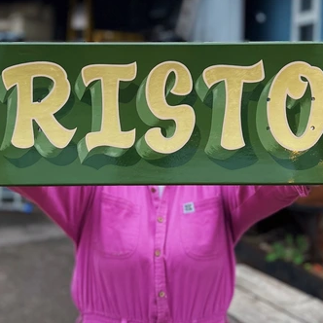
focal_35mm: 61
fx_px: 644
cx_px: 153
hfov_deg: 28.2
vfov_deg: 28.1
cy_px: 137
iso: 80
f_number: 1.5
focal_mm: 5.7
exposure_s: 1/121
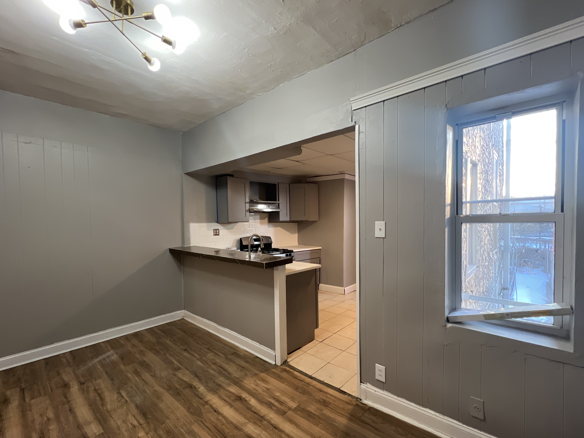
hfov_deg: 98.1
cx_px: 280
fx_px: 253
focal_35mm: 15
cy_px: 231
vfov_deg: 81.7
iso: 250
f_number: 1.8
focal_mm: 1.57
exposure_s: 1/60
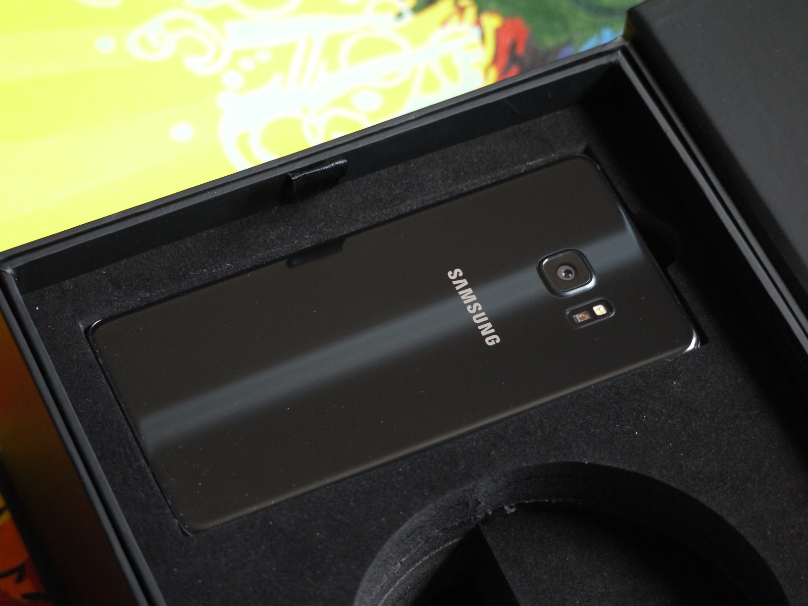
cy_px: 303
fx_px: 3361
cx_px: 404
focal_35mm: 144
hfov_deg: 13.7
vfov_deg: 10.3
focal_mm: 72
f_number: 4.3
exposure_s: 1/100
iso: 800
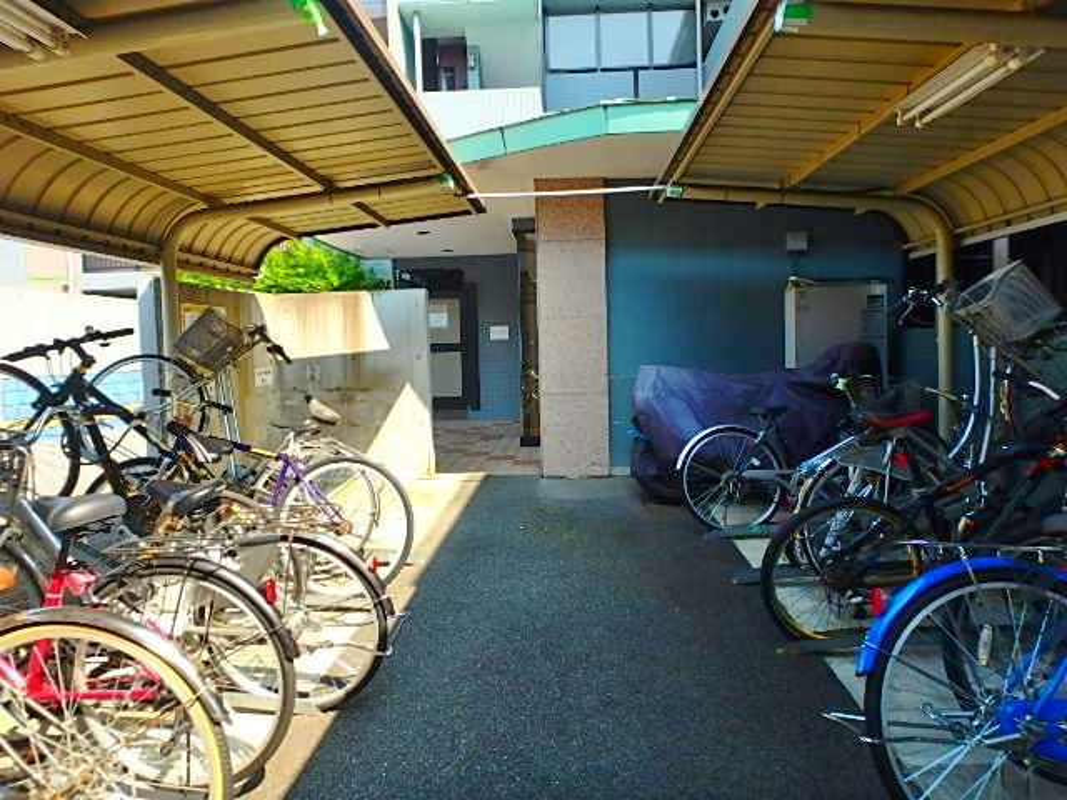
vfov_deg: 63.4
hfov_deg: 79.0
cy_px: 400
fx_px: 647
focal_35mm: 21
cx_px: 534
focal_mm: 3.7
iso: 125
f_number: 3.5
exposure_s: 1/250
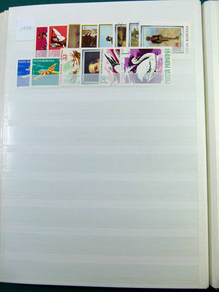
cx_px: 110
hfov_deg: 41.8
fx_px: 287
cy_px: 146
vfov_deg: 54.0
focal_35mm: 34
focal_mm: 6.2
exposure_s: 1/160
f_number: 4
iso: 100
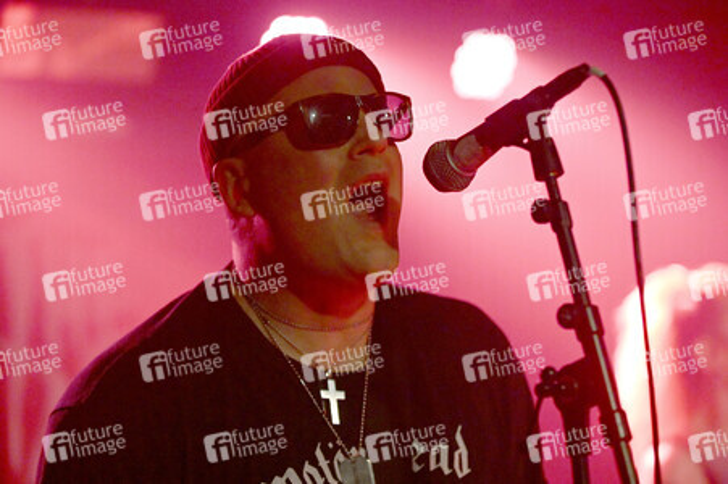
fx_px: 1920
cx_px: 364
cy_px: 242
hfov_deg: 21.5
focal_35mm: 95
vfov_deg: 14.4
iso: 6400
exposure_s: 1/400
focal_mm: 95
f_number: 2.8
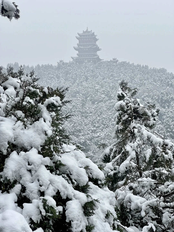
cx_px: 87
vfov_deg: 25.3
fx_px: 516
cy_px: 116
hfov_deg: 19.1
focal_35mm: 77
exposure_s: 1/291
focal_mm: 9
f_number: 2.8
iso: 32
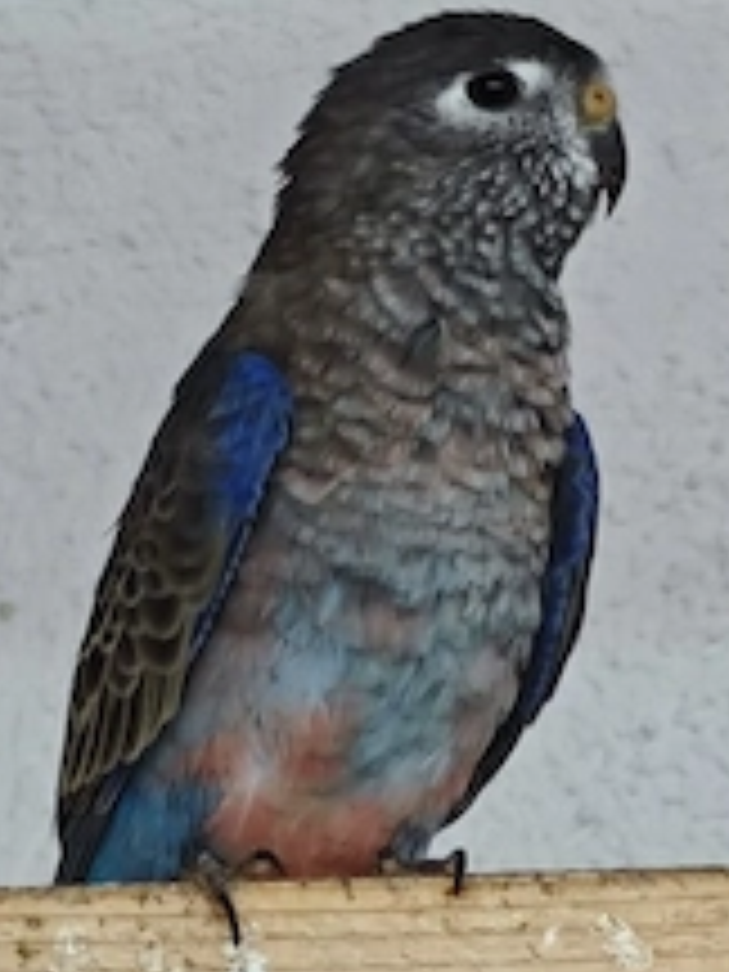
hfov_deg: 10.7
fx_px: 3903
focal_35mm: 139
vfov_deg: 14.1
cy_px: 860
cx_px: 284
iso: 320
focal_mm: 10
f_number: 2
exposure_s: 1/60.2
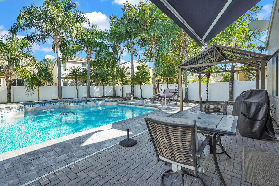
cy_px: 93
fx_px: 124
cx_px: 140
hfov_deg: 96.7
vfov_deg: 73.7
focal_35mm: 16
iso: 800
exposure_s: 1/320
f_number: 8
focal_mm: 16
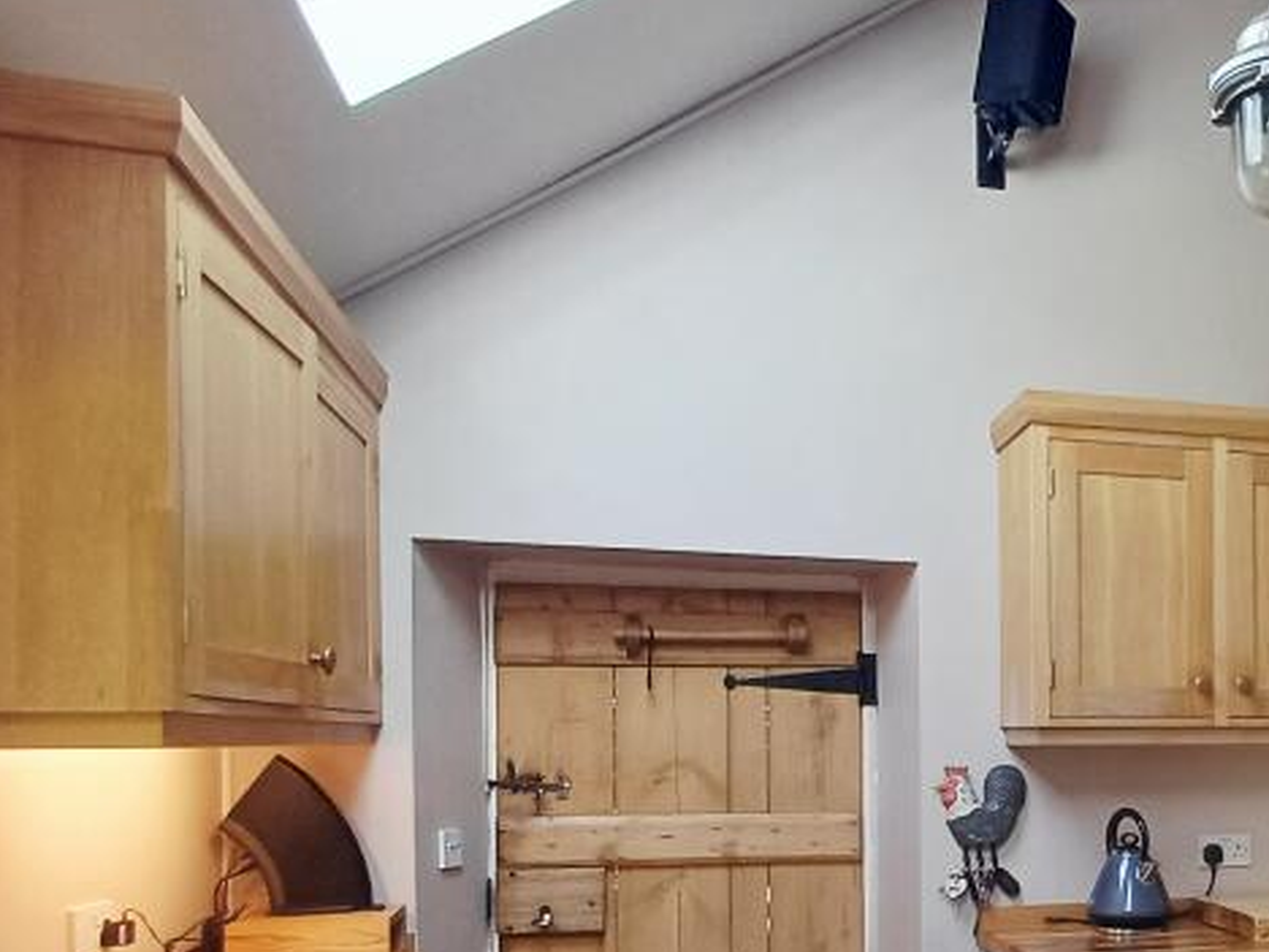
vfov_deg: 39.2
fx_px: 1283
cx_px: 1052
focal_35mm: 35
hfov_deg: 48.9
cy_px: 751
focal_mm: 1.64
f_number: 2.2
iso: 80
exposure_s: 1/50
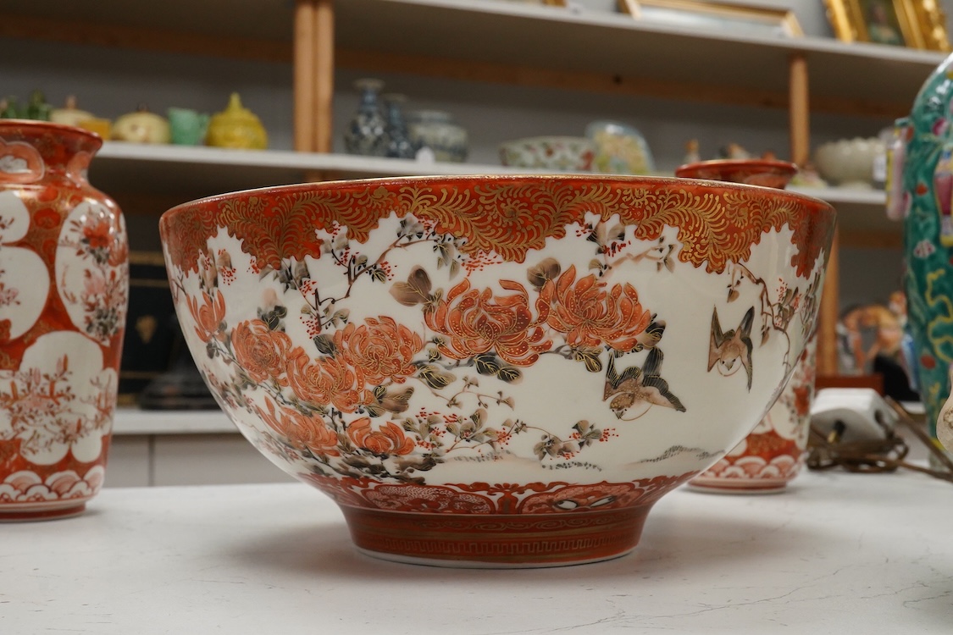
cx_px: 476
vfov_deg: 29.9
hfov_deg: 43.6
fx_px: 1191
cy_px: 318
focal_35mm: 45
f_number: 18
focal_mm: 30
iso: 2500
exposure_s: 1/100
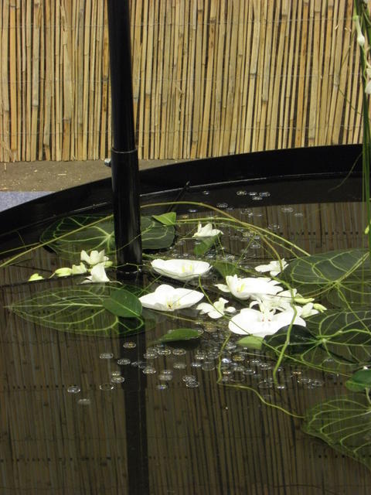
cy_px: 248
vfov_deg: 11.8
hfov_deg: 8.9
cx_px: 186
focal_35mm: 167
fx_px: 2386
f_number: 4.4
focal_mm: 29.72
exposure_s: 1/8
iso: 400
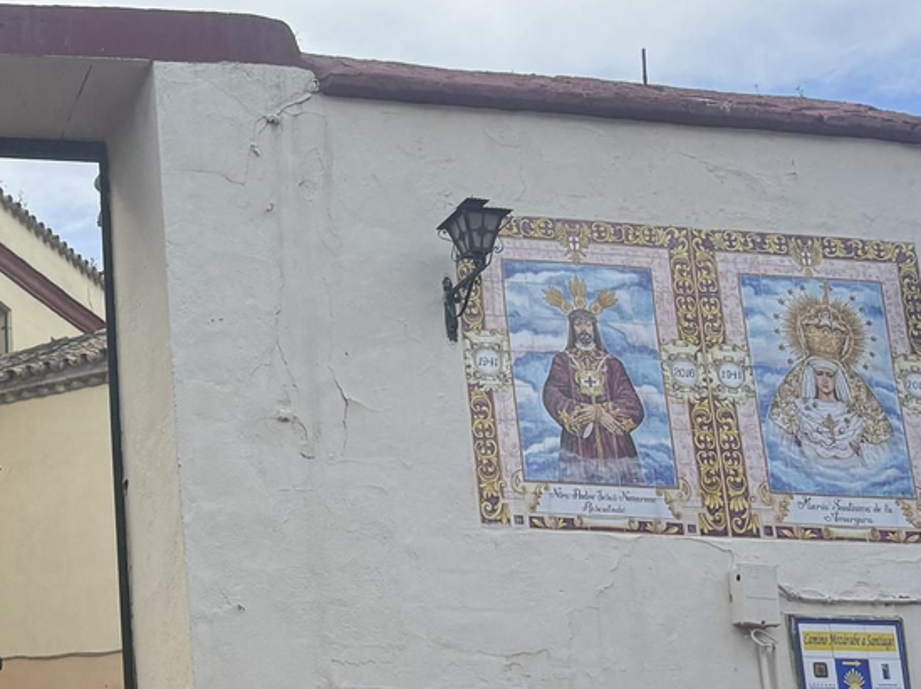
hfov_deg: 25.1
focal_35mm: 70
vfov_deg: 20.8
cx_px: -178
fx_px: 1861
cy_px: 515
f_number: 1.78
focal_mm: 6.76
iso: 100
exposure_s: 1/2801
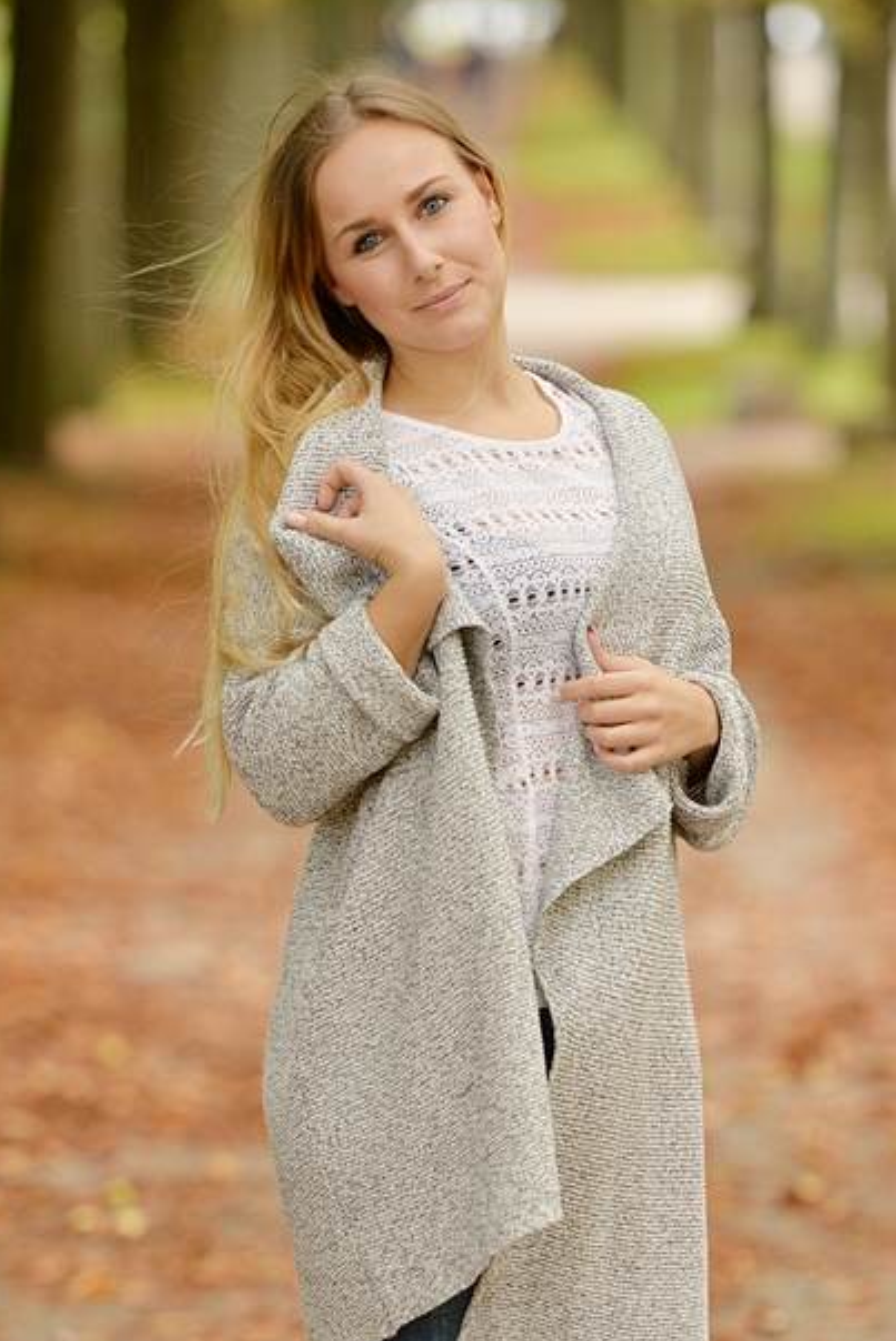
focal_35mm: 257
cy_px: 994
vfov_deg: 8.0
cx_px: 574
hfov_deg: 5.4
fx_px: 9577
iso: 200
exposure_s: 1/320
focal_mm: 155
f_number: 2.8
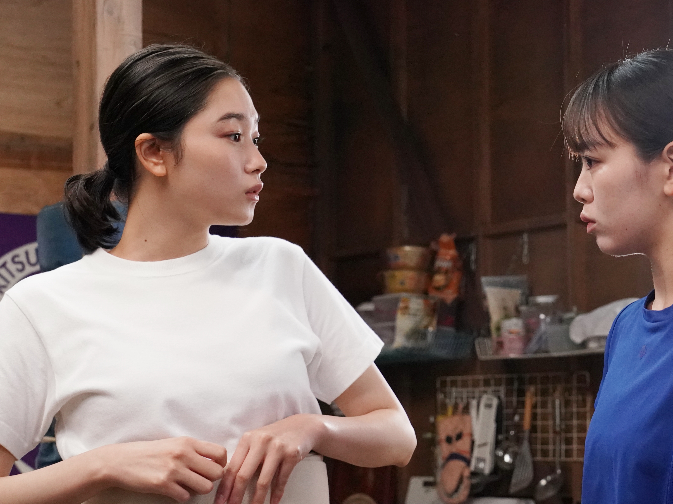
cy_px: 321
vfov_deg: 17.1
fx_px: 1672
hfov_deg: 22.6
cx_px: 462
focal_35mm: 86
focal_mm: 56
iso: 6400
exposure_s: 1/100
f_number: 6.3
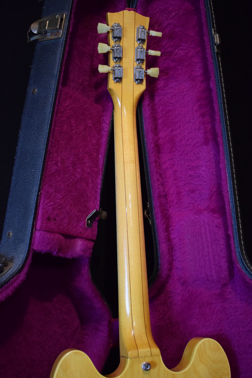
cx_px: 126
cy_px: 189
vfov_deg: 43.6
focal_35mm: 45
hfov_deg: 29.9
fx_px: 472
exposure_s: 1/60
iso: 2500
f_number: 4.2
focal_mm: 30
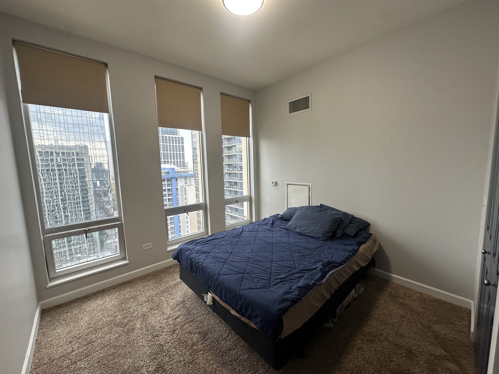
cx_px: 250
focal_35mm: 14
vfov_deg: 85.7
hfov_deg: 102.1
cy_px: 187
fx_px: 202
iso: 125
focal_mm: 2.22
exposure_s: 1/120
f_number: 2.2
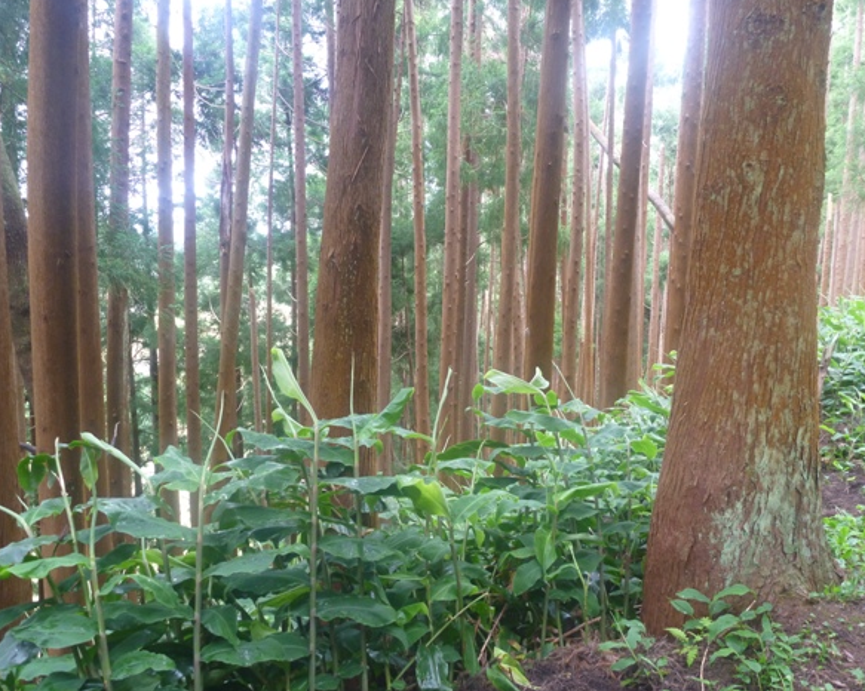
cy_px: 348
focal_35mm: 30
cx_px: 445
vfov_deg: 48.5
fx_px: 768
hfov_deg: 58.8
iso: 200
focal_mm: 4.9
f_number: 3.3
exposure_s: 1/30
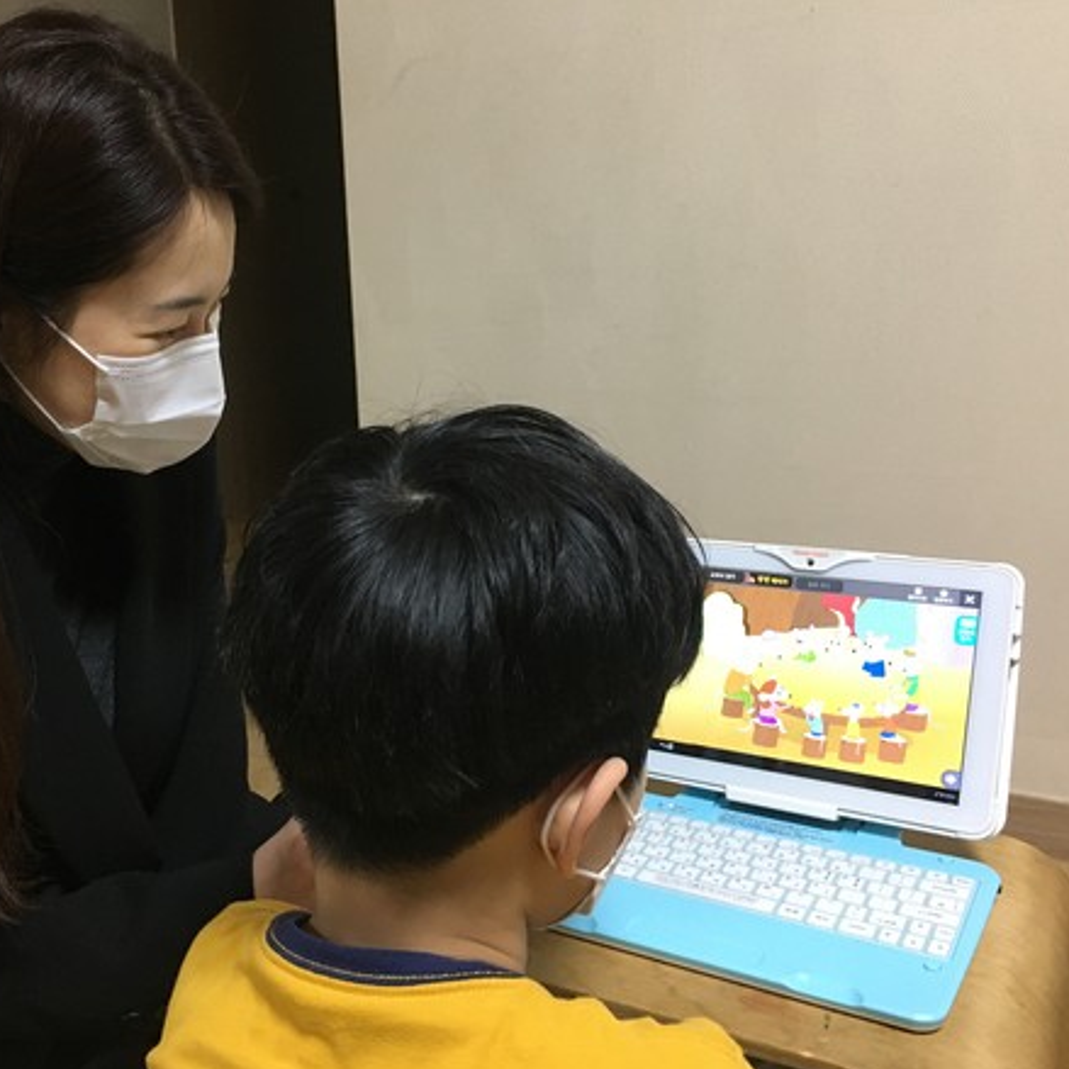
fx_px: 1223
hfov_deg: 46.9
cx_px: 421
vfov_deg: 47.2
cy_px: 541
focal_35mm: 35
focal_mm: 4.15
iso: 200
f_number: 2.2
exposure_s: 1/30
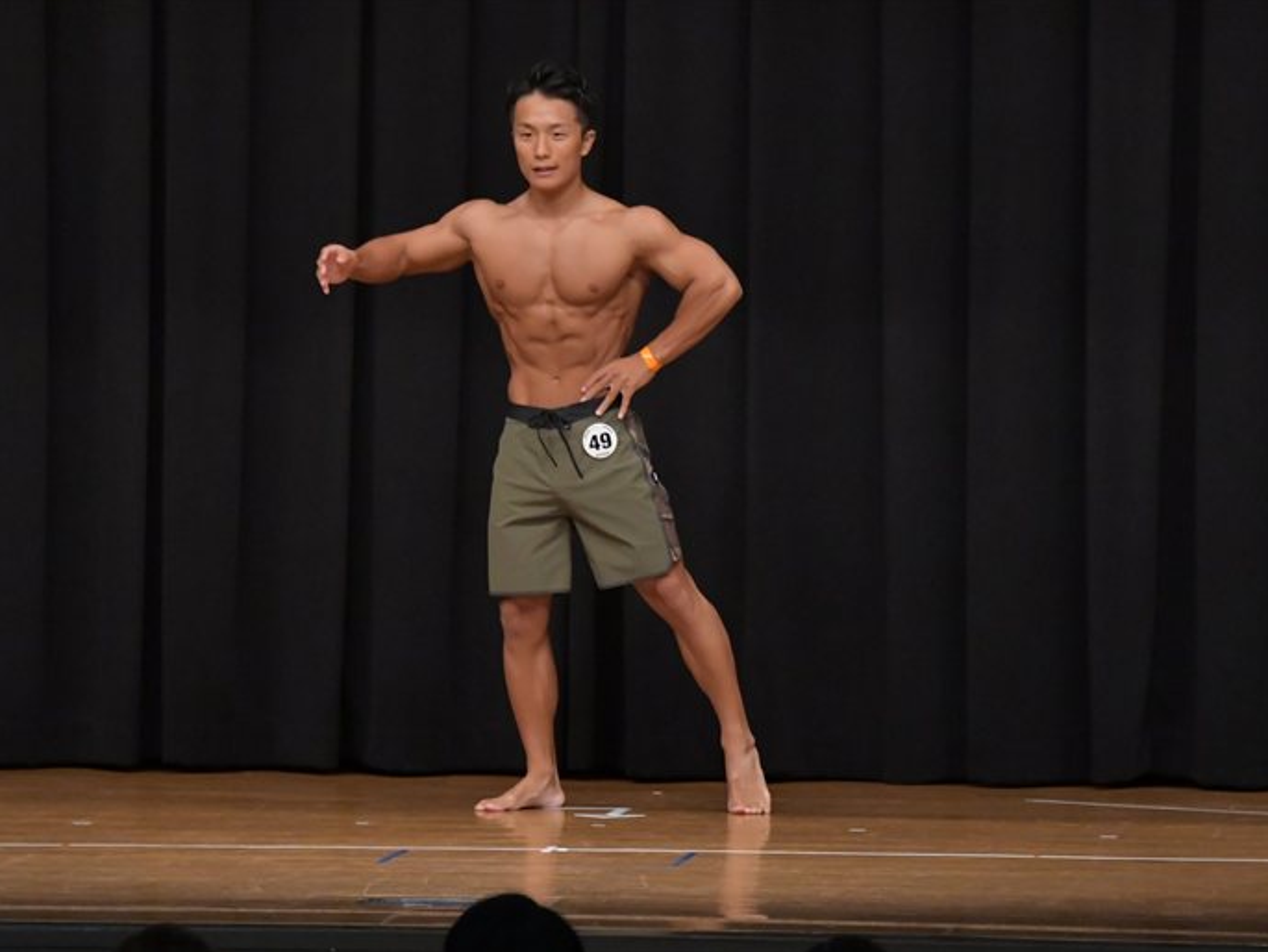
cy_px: 476
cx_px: 641
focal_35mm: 261
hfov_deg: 7.6
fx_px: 9562
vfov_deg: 5.7
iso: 6400
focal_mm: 160
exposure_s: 1/400
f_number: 5.6
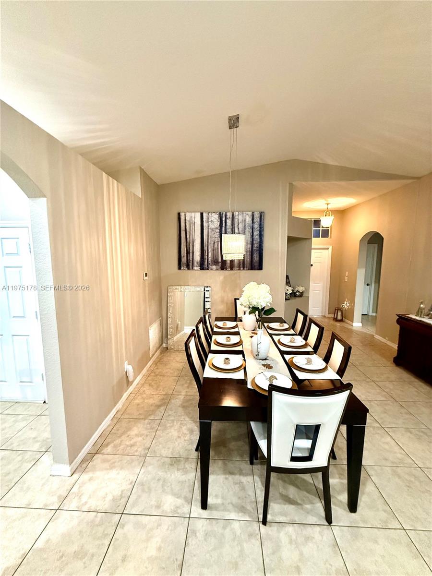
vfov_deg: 102.1
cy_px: 288
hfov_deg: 85.7
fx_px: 233
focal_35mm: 14
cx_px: 216
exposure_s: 1/60
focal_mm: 2.22
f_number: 2.2
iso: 800
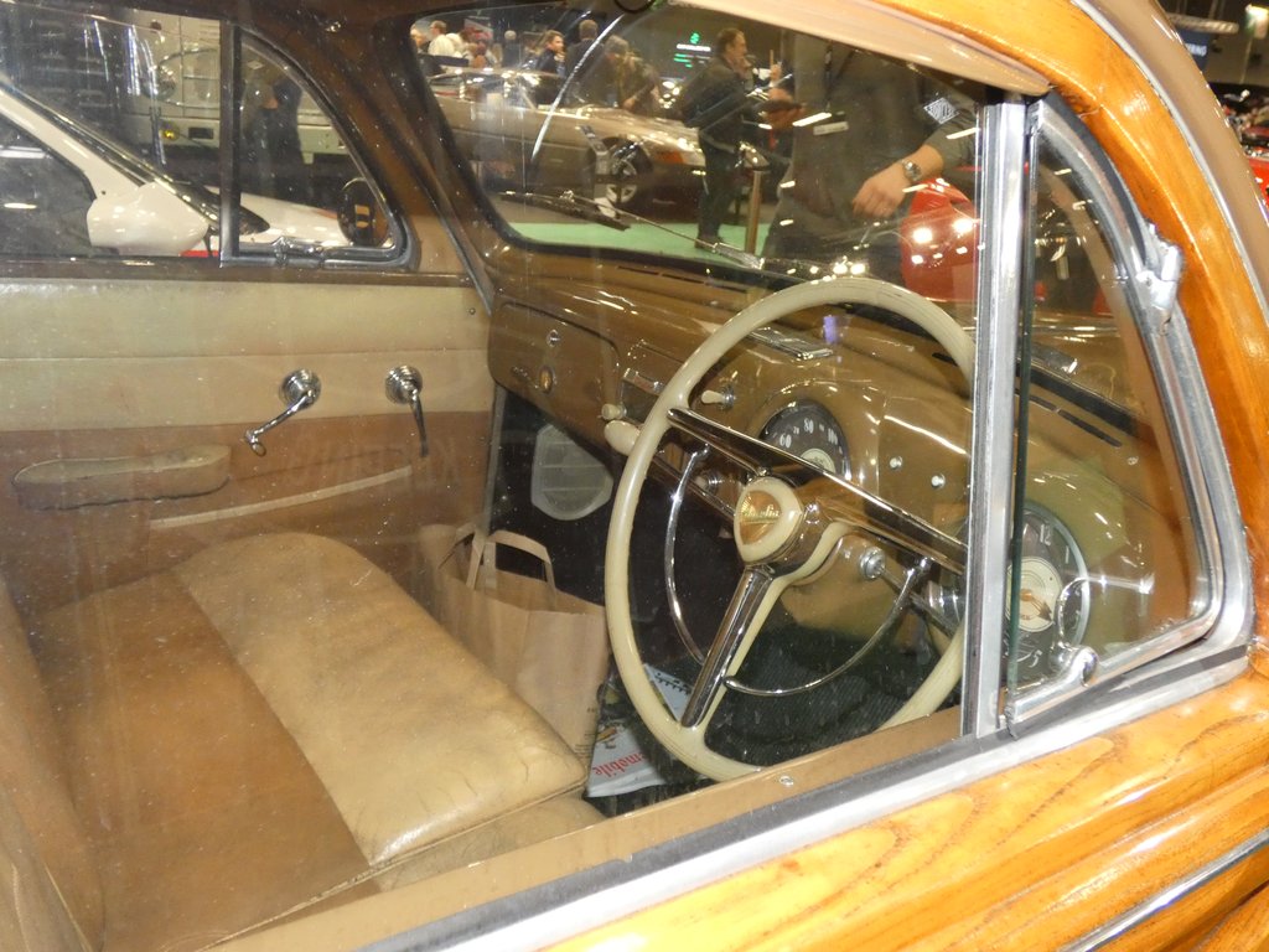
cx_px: 634
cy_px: 476
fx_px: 1210
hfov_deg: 55.4
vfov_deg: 42.9
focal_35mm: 33
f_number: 3.4
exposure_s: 1/60
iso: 800
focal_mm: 6
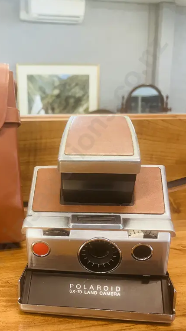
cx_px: 29
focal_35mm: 41
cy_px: 218
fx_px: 359
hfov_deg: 28.2
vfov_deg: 48.6
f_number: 1.8
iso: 200
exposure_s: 1/50
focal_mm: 3.99
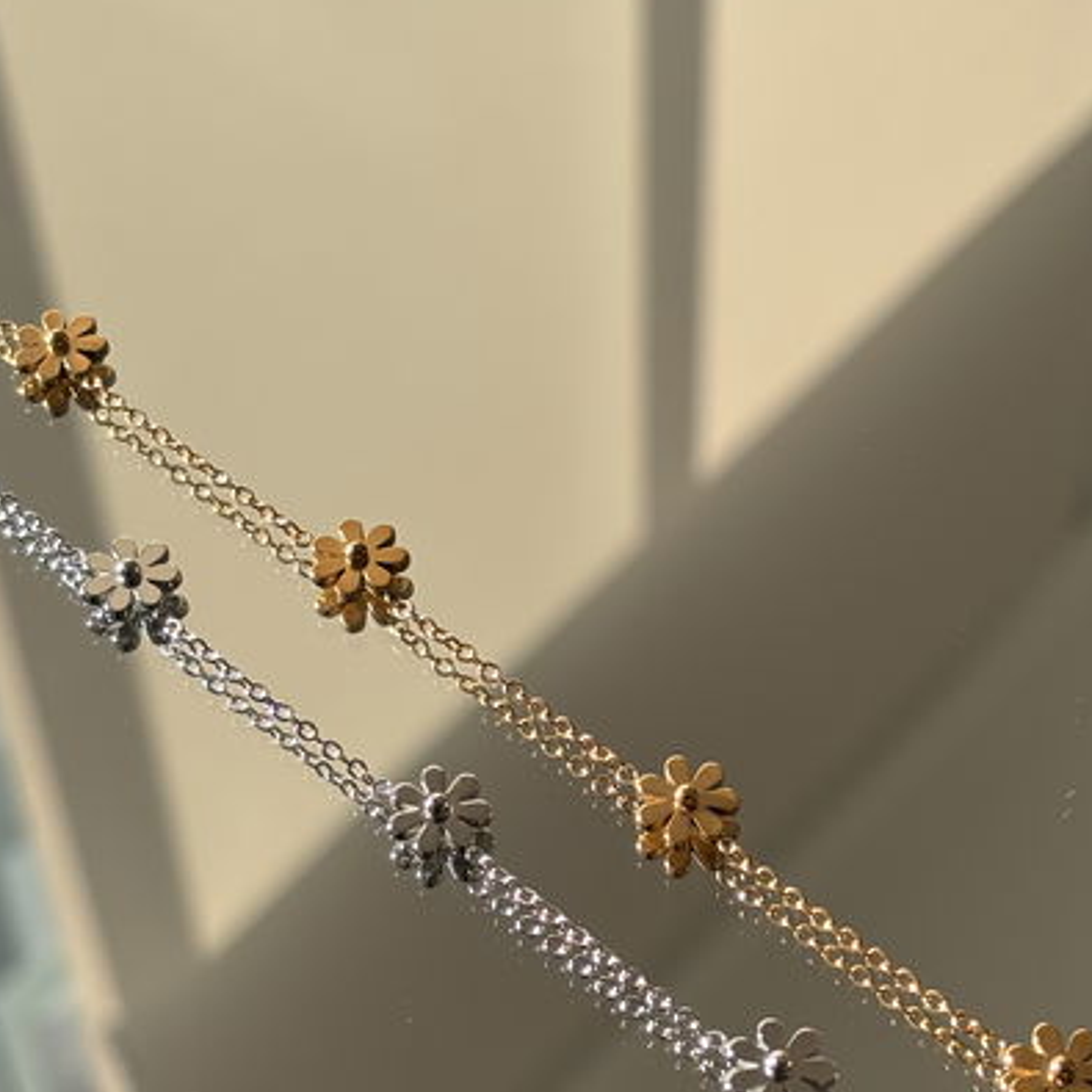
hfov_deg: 27.7
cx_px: 545
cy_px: 679
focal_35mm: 62
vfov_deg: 27.6
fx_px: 2213
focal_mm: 5.96
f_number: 1.6
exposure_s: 1/1499
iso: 40
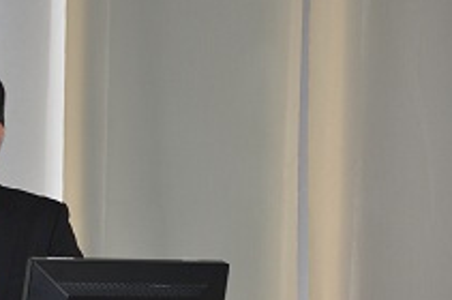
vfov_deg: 5.2
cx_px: -73
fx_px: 3272
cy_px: 170
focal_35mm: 261
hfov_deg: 7.8
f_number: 4
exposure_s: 1/60
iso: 800
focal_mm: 110
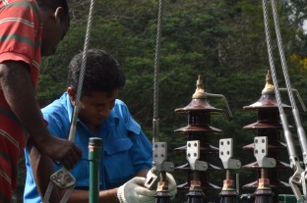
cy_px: 106
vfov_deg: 4.5
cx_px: 161
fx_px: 2580
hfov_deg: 6.8
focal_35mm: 303
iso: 400
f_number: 16
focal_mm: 105
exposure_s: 1/200
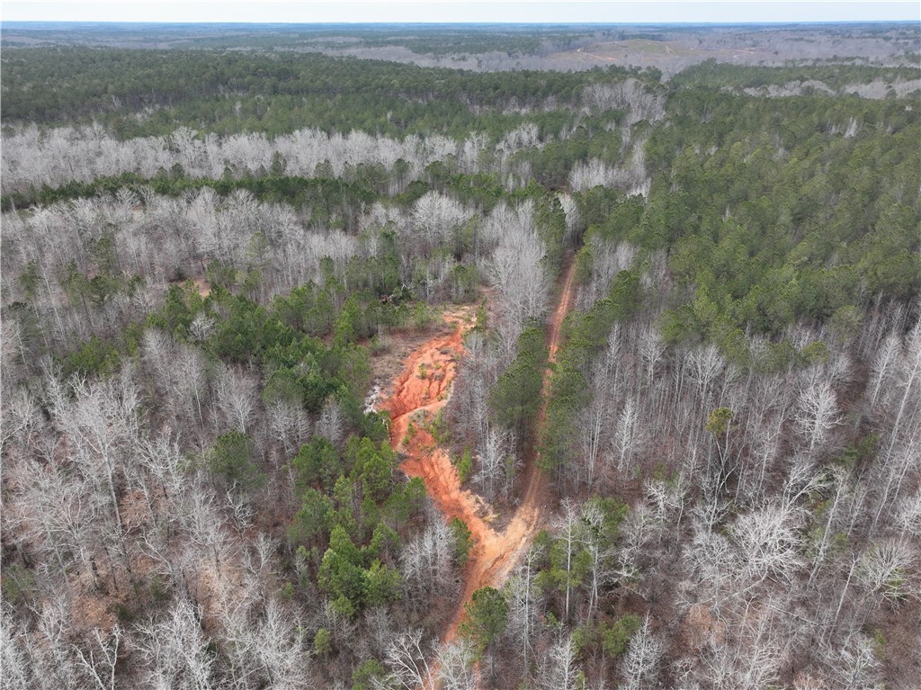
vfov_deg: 56.8
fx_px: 638
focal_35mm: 24
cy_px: 345
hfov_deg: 71.6
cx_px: 460
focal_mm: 12.29
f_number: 2.8
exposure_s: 1/160
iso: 290
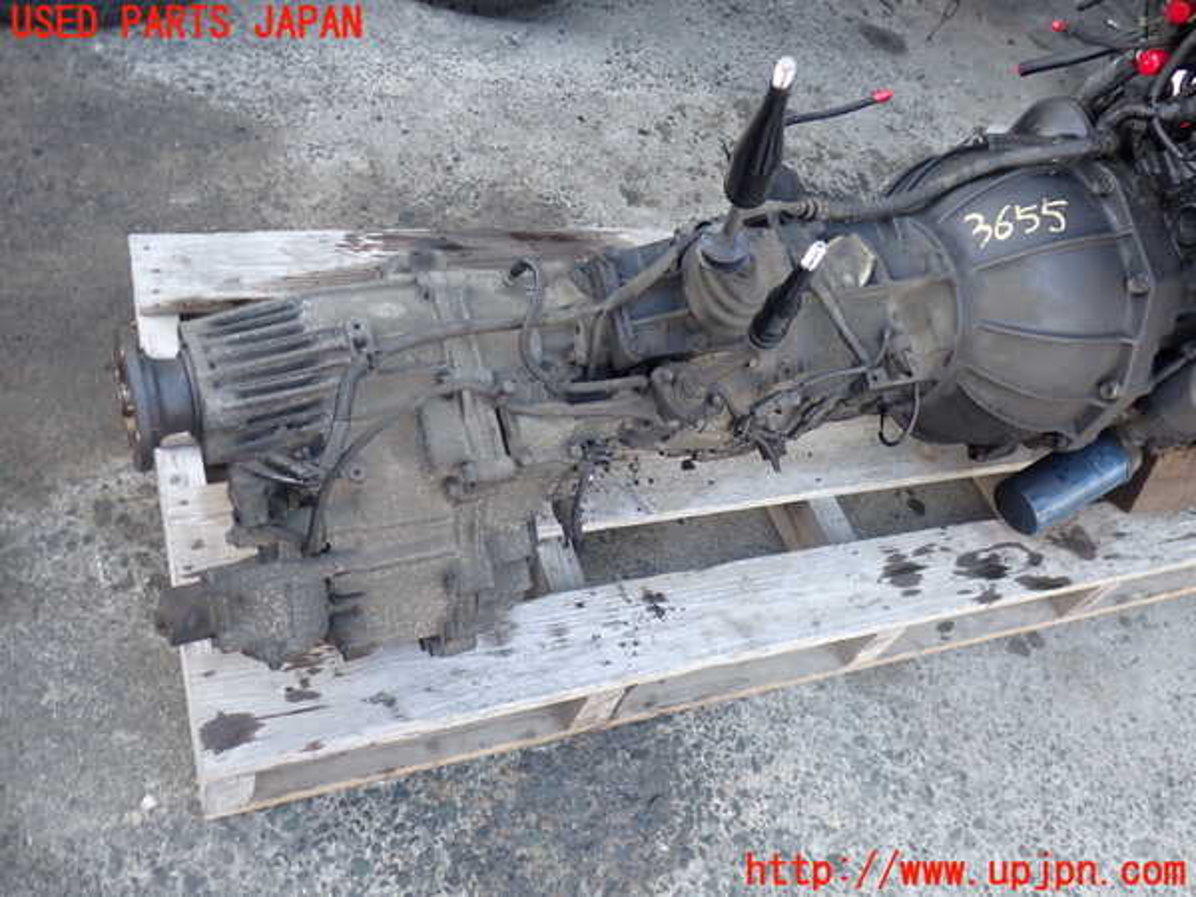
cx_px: 598
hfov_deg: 60.0
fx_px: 1037
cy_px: 448
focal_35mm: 30
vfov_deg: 46.8
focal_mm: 5.4
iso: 200
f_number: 2.3
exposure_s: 1/125
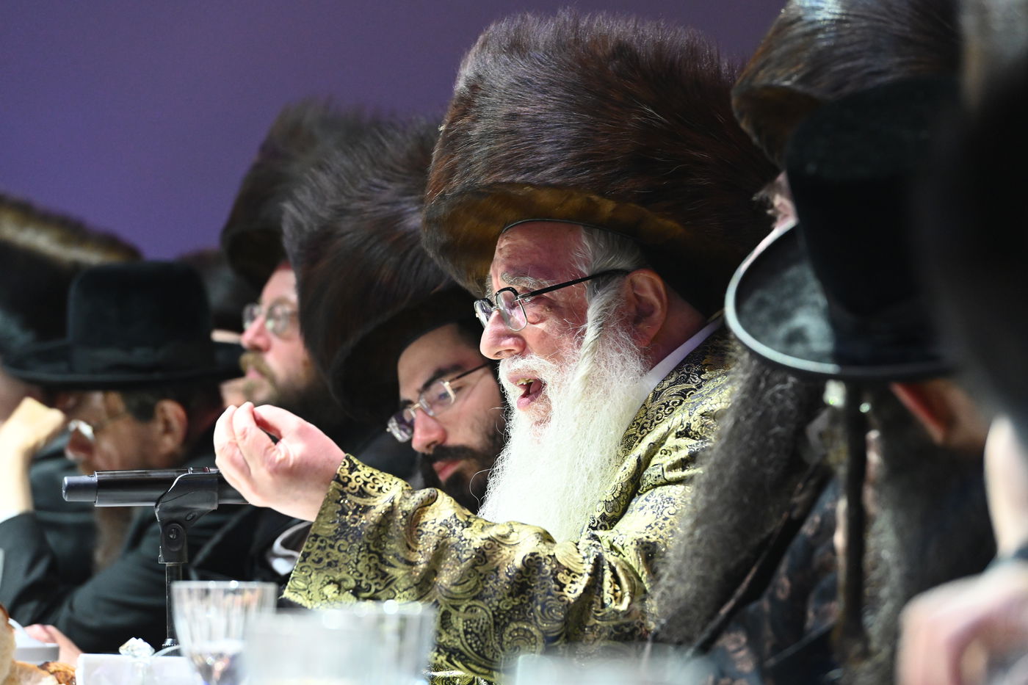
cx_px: 514
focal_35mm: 200
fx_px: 5710
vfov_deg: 6.9
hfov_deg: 10.3
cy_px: 342
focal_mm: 200
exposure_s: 1/125
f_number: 7.1
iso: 4000
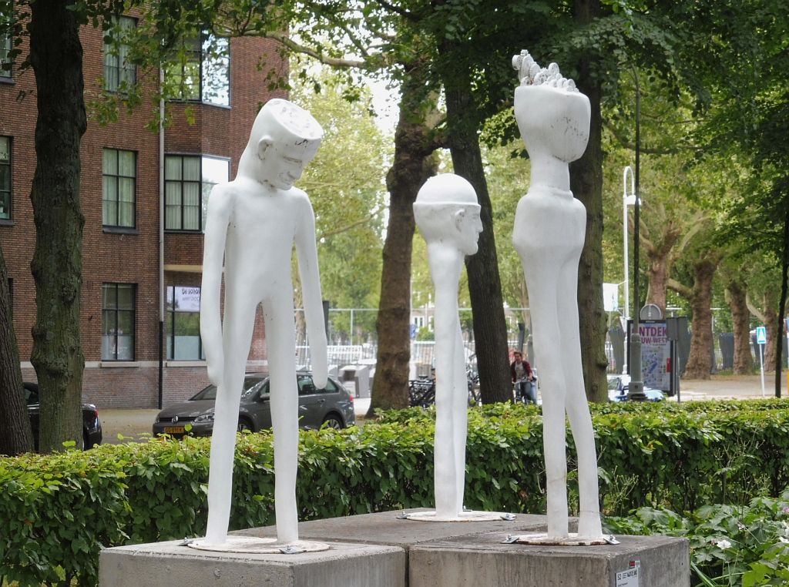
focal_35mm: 102
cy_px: 294
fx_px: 2318
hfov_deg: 19.3
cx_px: 394
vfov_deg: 14.4
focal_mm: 18.2
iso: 250
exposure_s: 1/60
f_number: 5.3
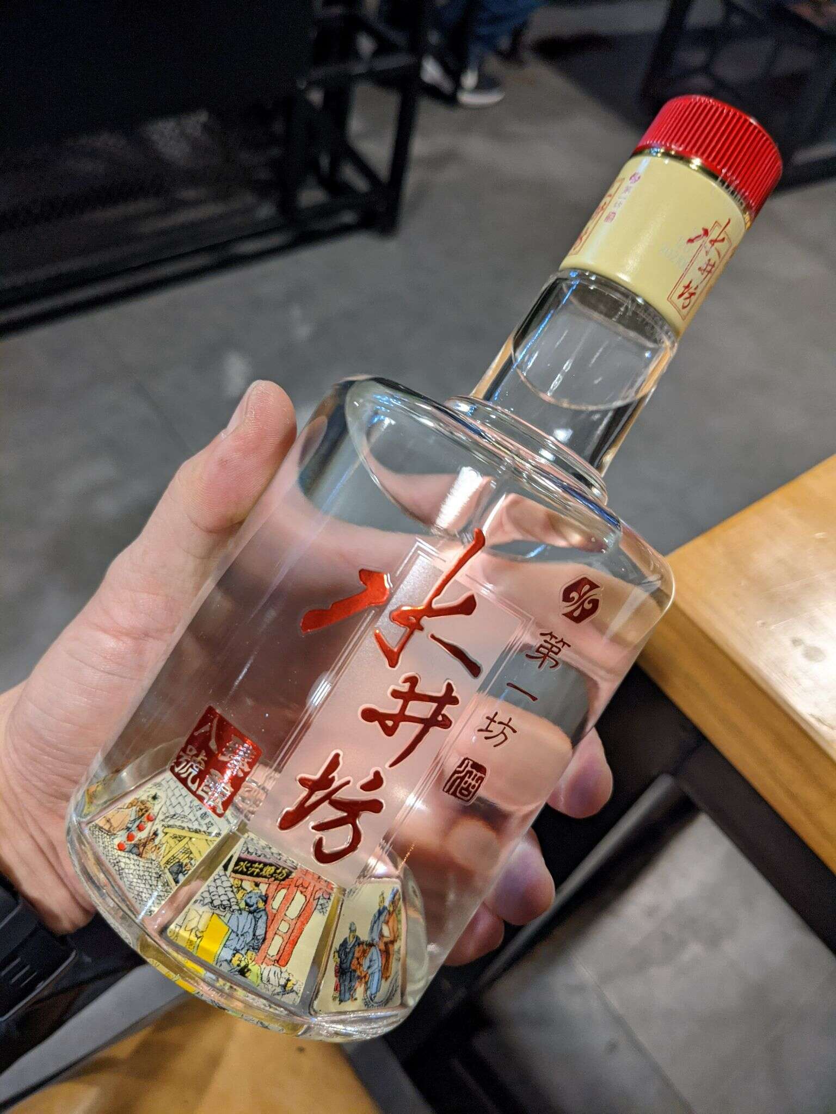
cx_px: 418
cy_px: 557
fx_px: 869
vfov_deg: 65.3
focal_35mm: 27
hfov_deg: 51.4
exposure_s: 1/25
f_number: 1.73
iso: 133
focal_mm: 4.38
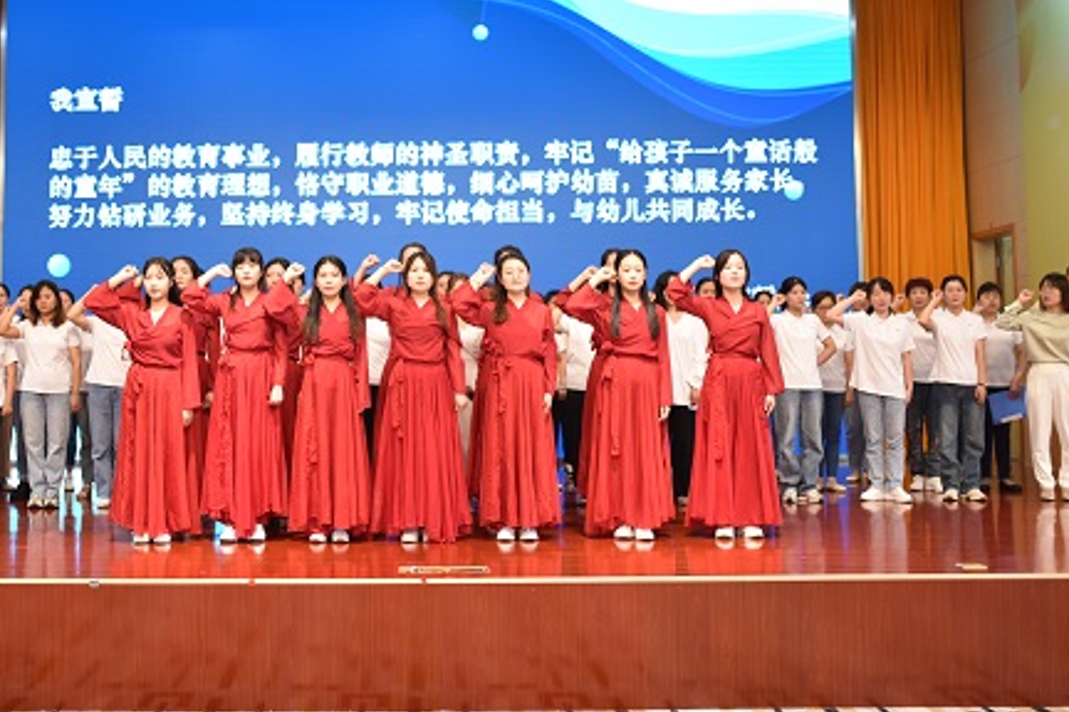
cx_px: 398
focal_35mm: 47
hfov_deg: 41.6
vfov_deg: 28.6
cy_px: 276
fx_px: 1396
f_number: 1.4
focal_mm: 35
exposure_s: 1/100
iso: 250
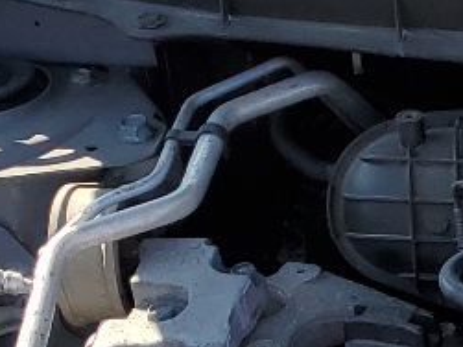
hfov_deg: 11.1
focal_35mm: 166
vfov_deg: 8.5
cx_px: 817
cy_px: 663
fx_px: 2219
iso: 50
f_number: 1.5
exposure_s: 1/1250
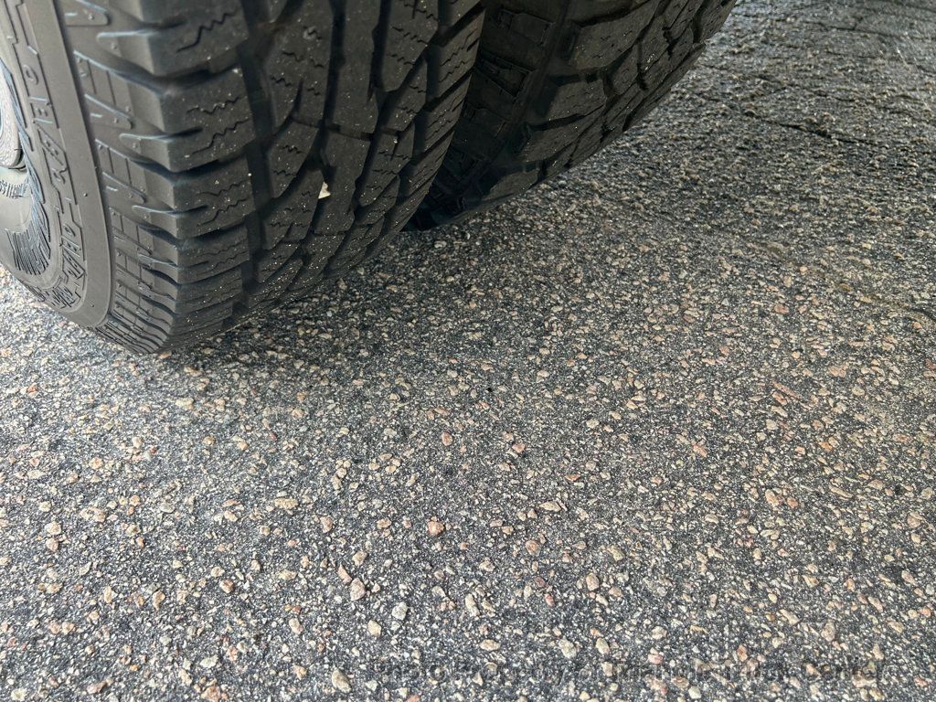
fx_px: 703
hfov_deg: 67.3
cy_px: 351
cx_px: 468
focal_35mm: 26
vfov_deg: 53.1
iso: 50
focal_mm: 5.7
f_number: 1.5
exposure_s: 1/171
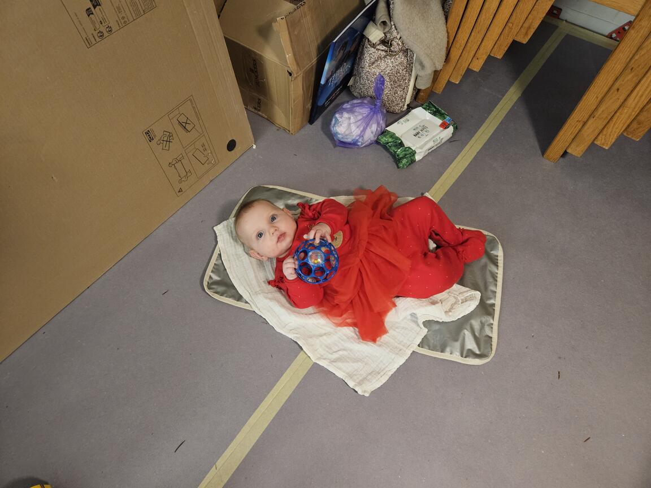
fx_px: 433
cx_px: 326
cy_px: 244
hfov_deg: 73.9
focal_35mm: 23
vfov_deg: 58.9
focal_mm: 5.4
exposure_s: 1/50
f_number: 1.8
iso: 640
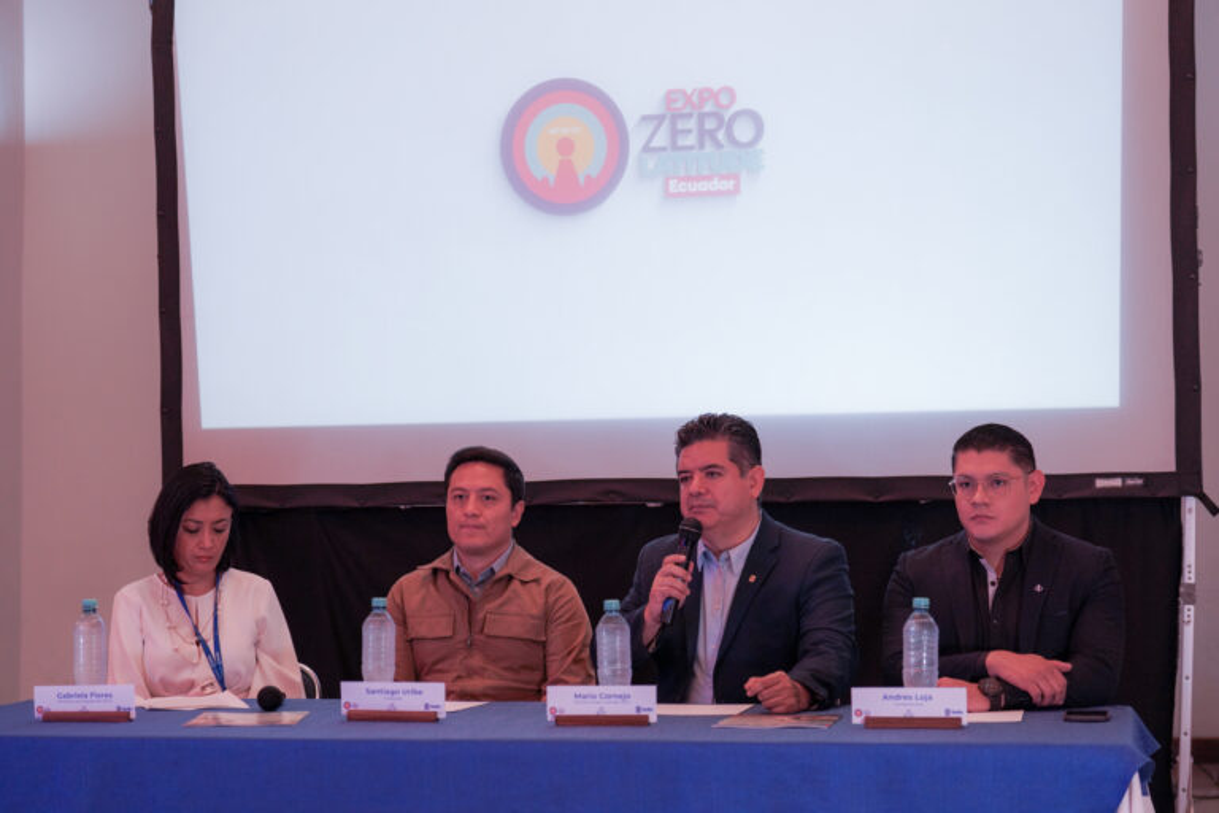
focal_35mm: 70
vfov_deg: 19.5
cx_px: 610
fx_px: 2370
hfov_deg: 28.8
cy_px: 406
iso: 1250
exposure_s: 1/160
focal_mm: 70
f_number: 4
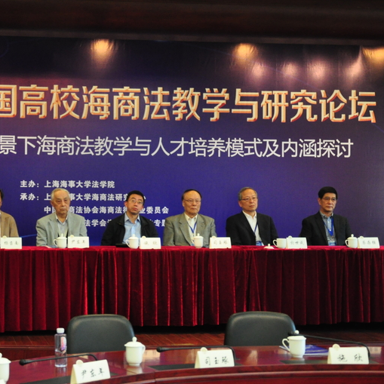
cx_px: 59
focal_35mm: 75
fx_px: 941
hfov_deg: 22.6
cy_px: 187
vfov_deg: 23.1
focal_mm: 30
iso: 1250
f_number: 4.2
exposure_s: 1/60
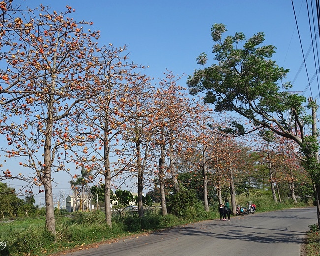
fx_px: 350
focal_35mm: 37
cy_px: 131
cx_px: 142
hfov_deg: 49.0
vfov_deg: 40.1
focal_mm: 11.75
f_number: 5.6
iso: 125
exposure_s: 1/500
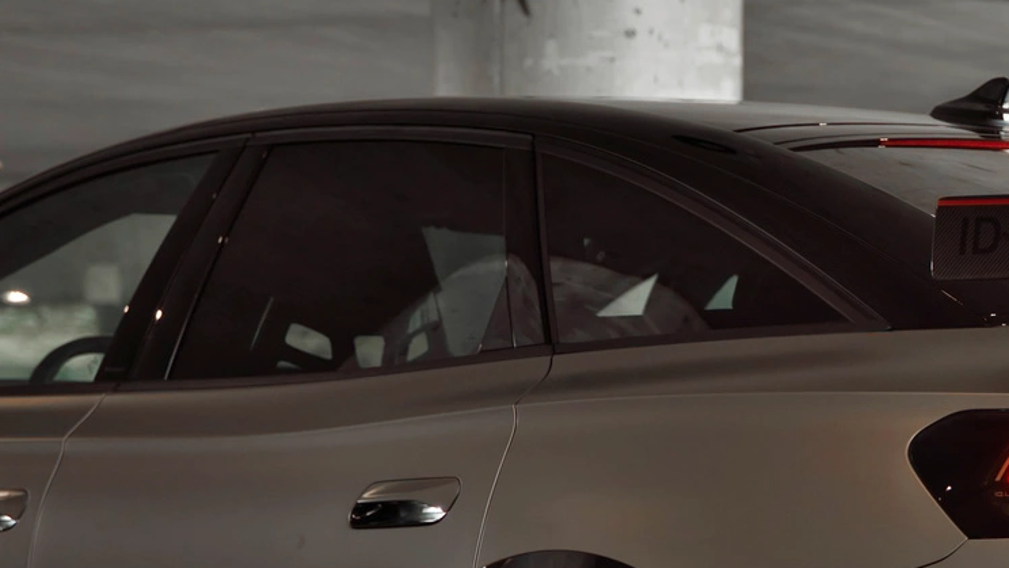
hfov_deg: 14.5
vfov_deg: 8.4
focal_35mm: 144
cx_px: 1129
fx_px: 3854
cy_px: 586
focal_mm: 57
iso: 640
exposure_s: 1/25
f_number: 2.8
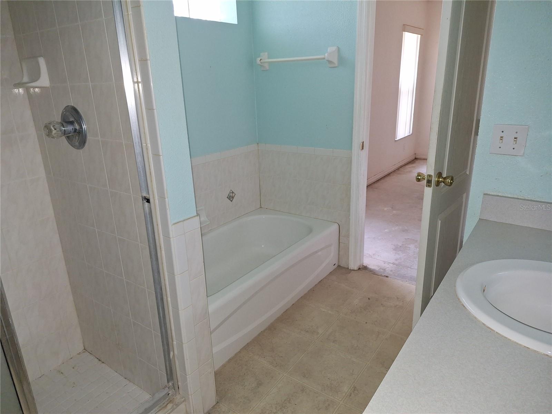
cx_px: 276
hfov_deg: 73.9
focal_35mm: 23
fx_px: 367
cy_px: 207
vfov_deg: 58.9
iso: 25
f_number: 1.8
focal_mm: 5.54
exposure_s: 1/24
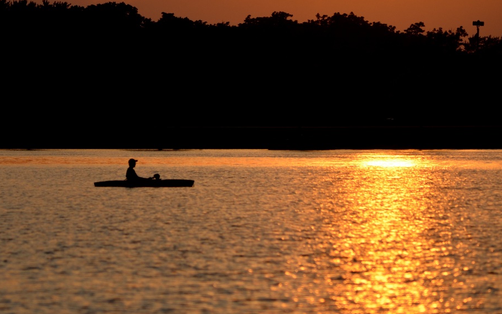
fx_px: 5704
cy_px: 91
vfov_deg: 3.2
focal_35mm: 417
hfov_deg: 5.0
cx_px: 118
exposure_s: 1/2000
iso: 125
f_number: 5.6
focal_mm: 155
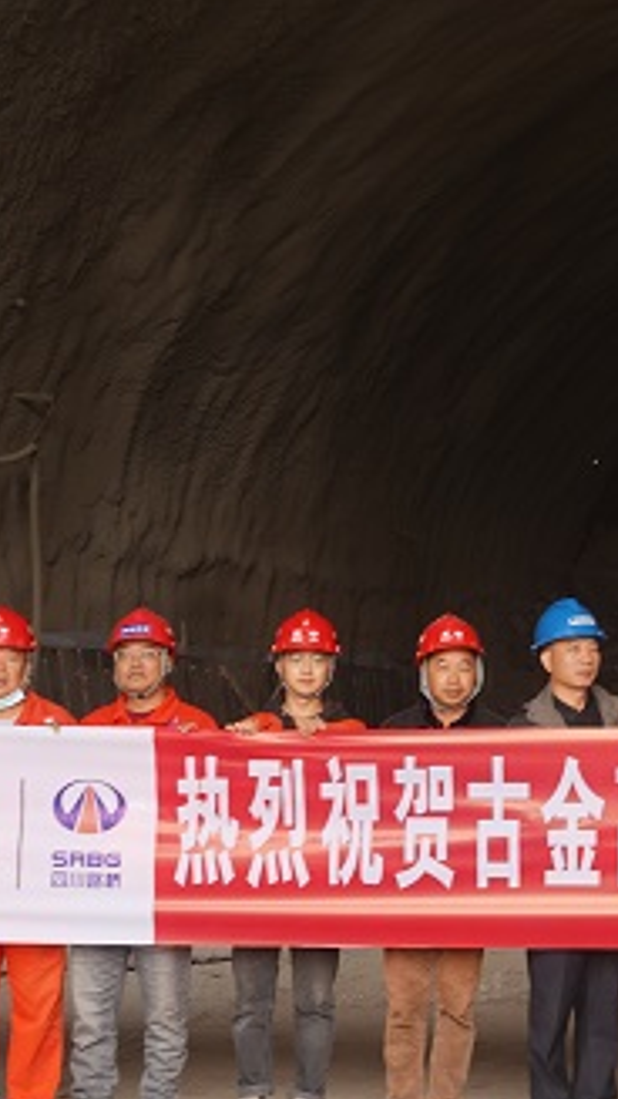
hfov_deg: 11.7
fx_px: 2942
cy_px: 565
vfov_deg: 21.1
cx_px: 789
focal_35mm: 101
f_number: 5.6
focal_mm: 42
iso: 50
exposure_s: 1/15
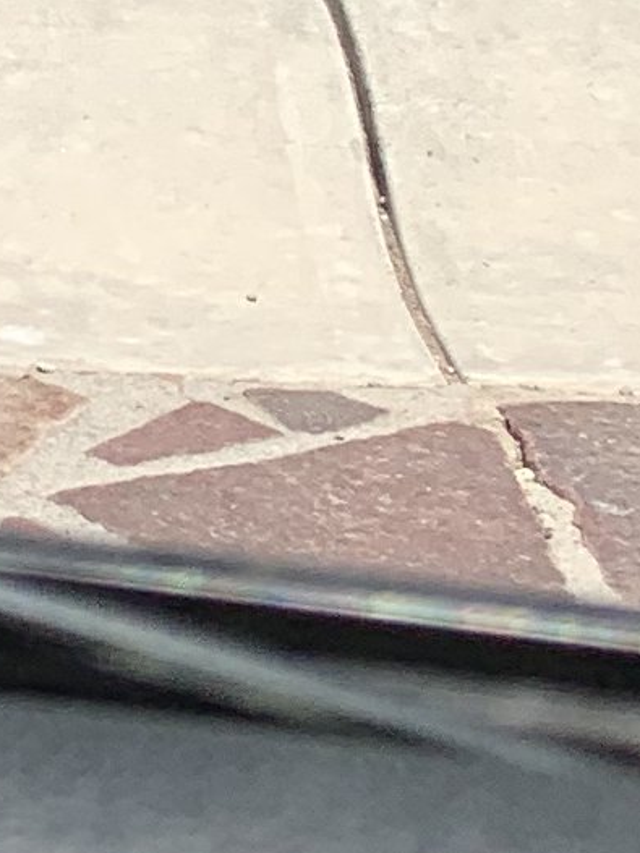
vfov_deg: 8.5
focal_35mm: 199
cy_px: -1583
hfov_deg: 6.7
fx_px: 4908
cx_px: -1306
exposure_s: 1/3401
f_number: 1.8
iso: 25
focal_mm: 4.25
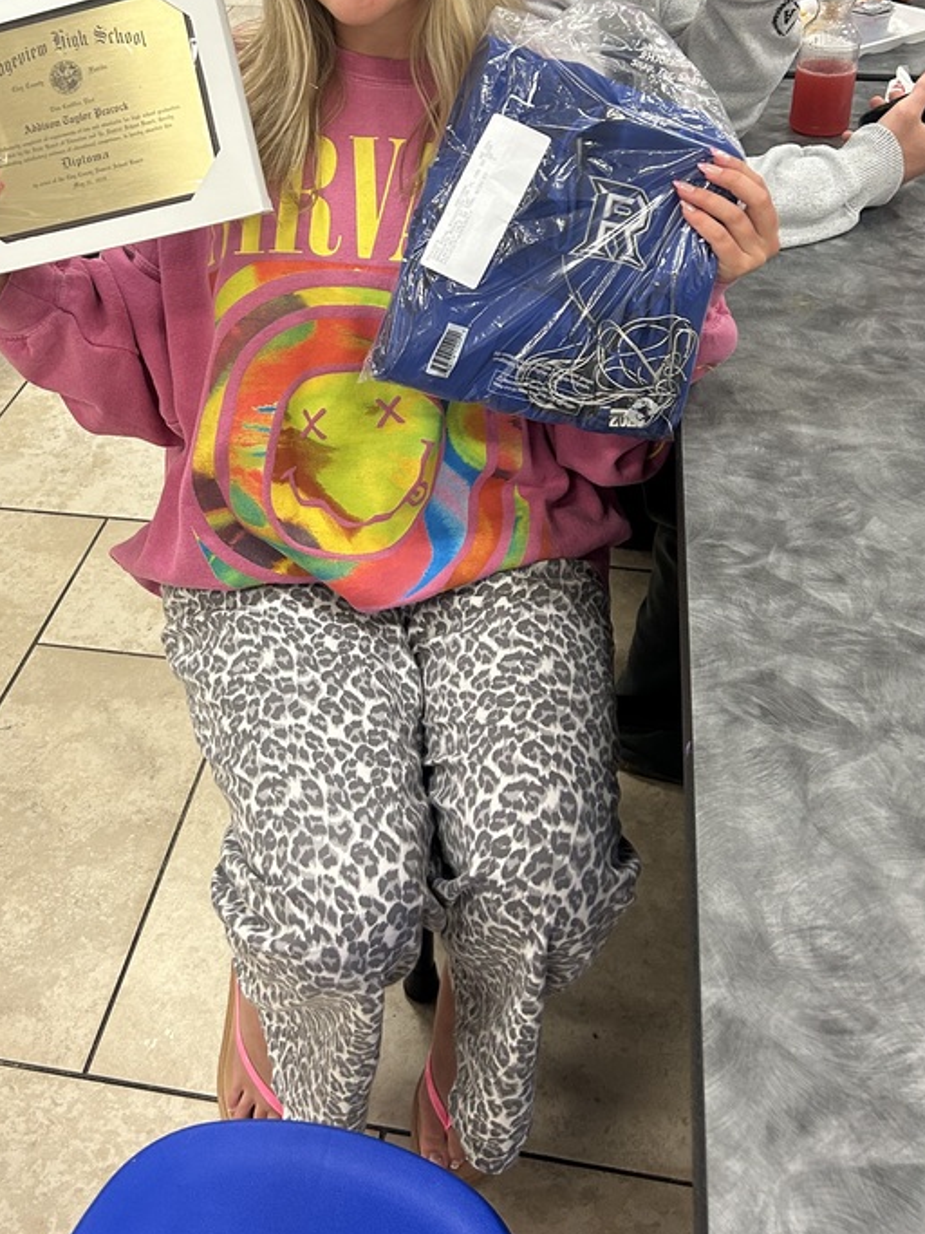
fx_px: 1390
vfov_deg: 46.3
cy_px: 320
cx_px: 360
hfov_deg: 36.6
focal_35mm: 39
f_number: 1.5
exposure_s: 1/60
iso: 160
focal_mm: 5.7
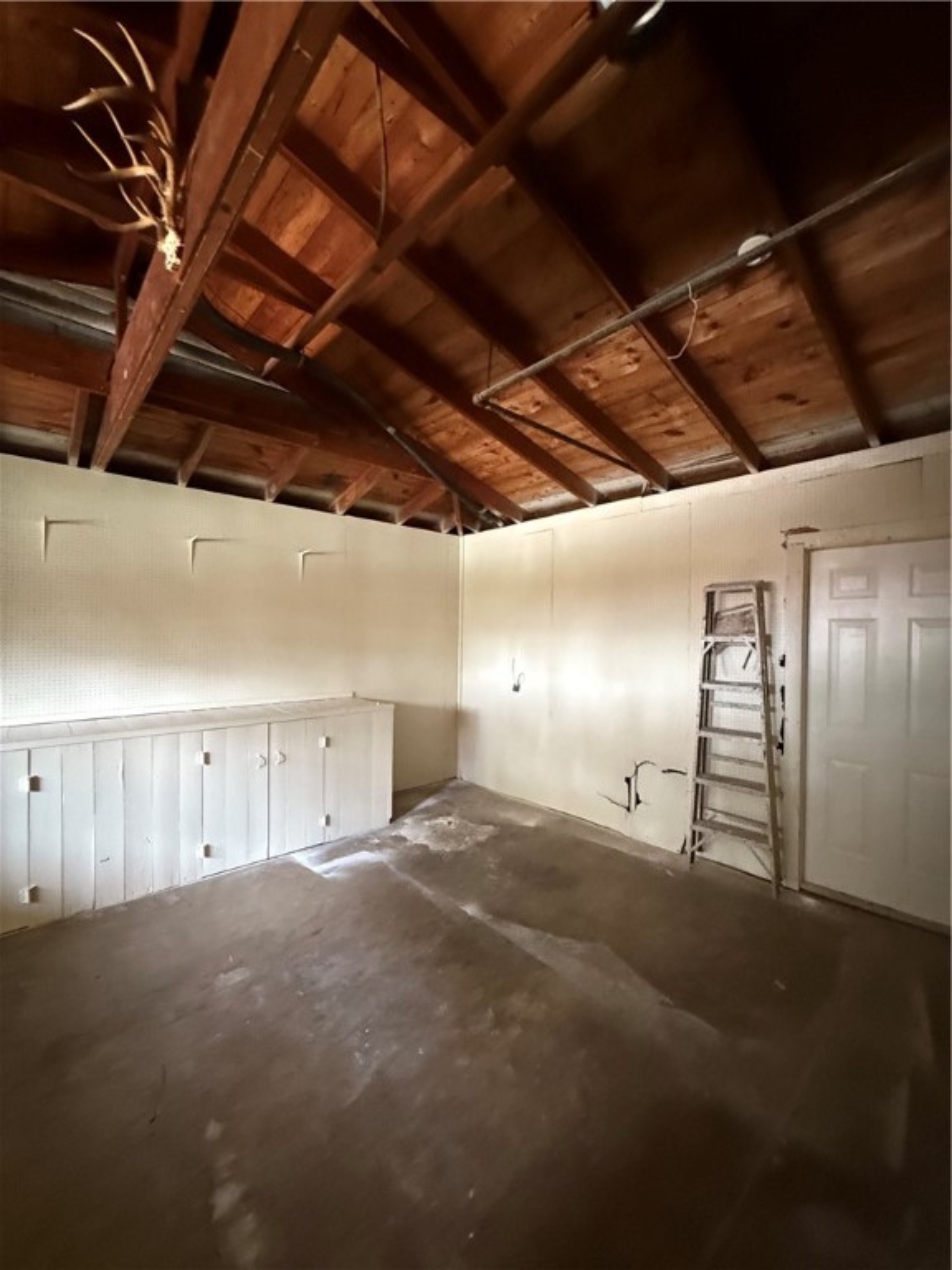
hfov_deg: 85.7
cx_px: 476
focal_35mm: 14
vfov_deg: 102.1
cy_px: 635
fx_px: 513
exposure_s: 1/40
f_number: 2.2
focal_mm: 2.22
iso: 1000
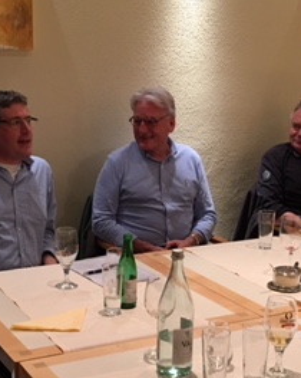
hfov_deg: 22.1
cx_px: 138
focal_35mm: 69
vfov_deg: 27.4
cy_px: 240
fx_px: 769
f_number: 2.2
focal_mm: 4.15
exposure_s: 1/17
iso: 80
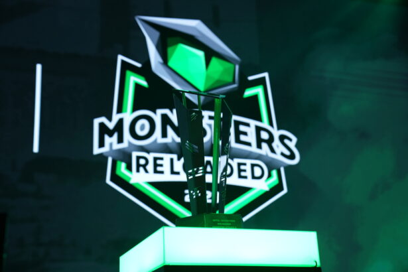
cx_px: 204
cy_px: 136
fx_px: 669
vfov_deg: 23.0
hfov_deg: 33.9
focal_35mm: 59
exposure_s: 1/100
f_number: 4
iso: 800
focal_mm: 59
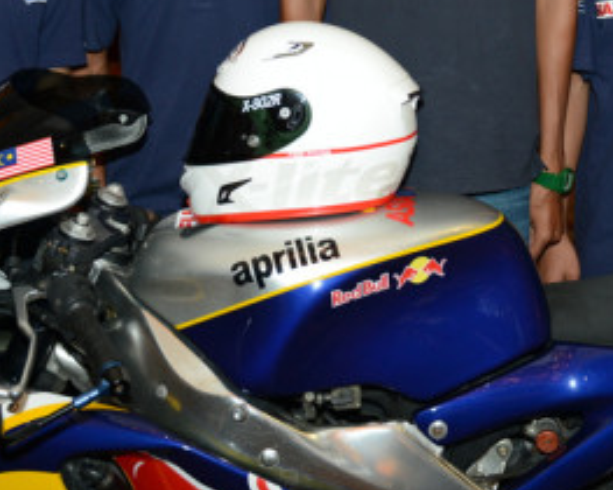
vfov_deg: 20.9
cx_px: 494
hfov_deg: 26.3
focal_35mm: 71
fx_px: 1287
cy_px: 14
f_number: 2.8
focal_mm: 31
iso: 640
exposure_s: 1/125
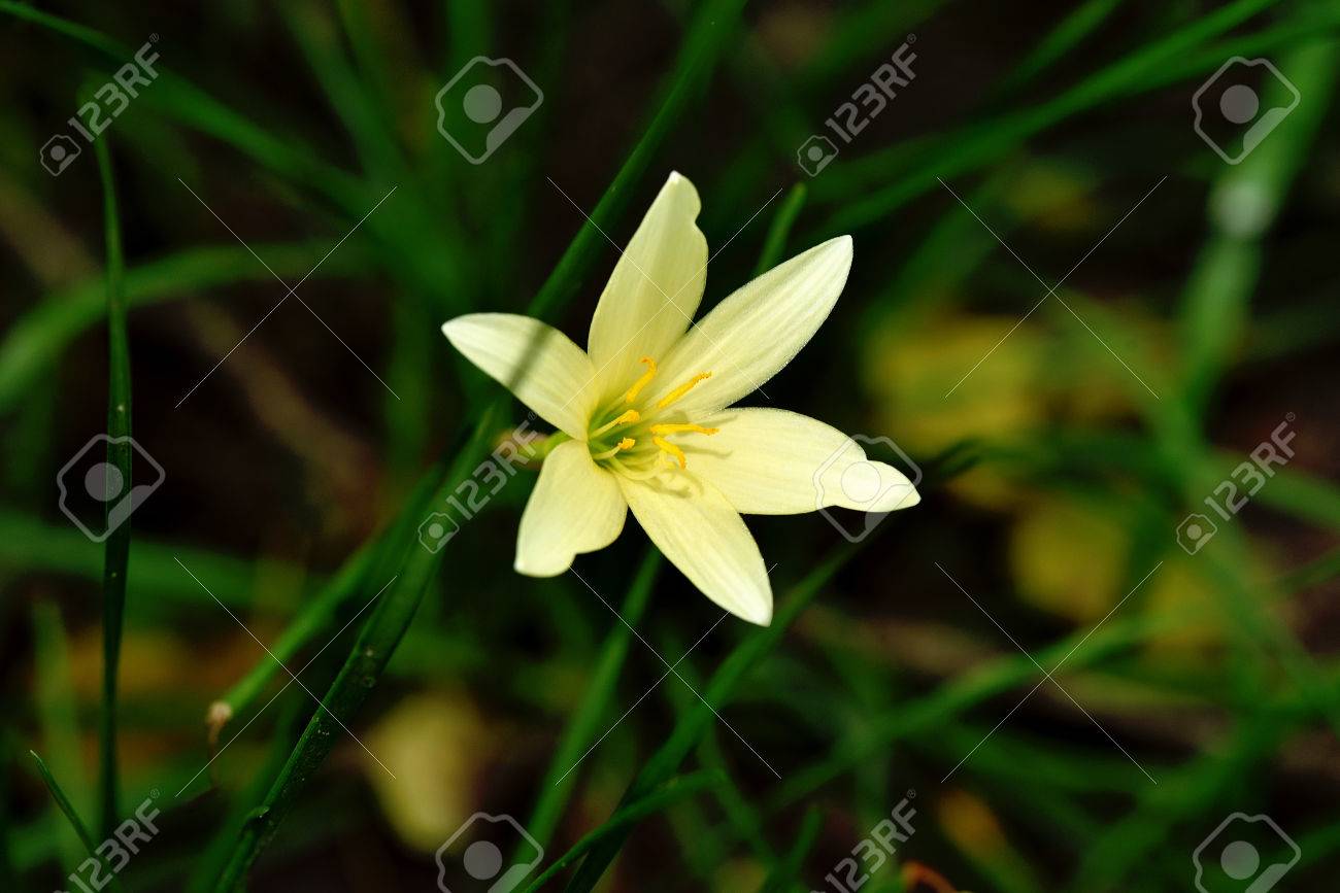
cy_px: 446
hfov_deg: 19.5
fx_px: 3908
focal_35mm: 105
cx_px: 670
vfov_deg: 13.0
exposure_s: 1/200
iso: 160
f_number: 9
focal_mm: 105
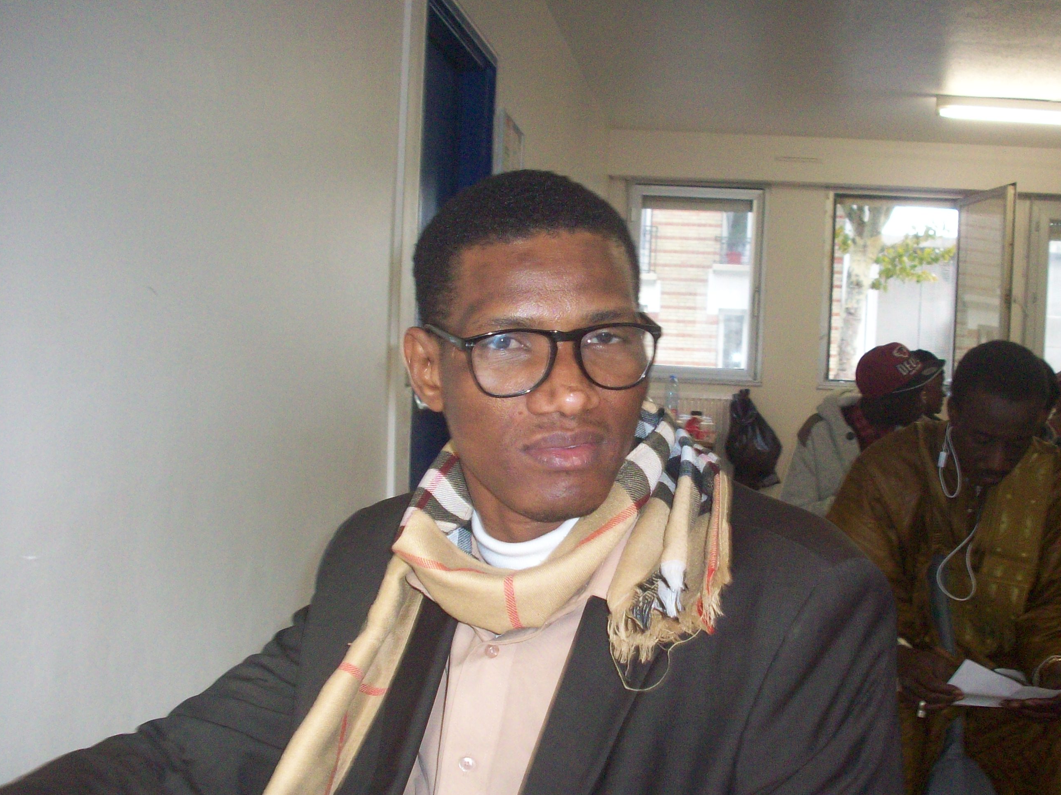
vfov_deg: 32.8
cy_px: 444
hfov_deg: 42.8
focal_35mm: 44
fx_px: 1348
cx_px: 614
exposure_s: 1/64
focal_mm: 6.2
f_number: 2.8
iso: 200
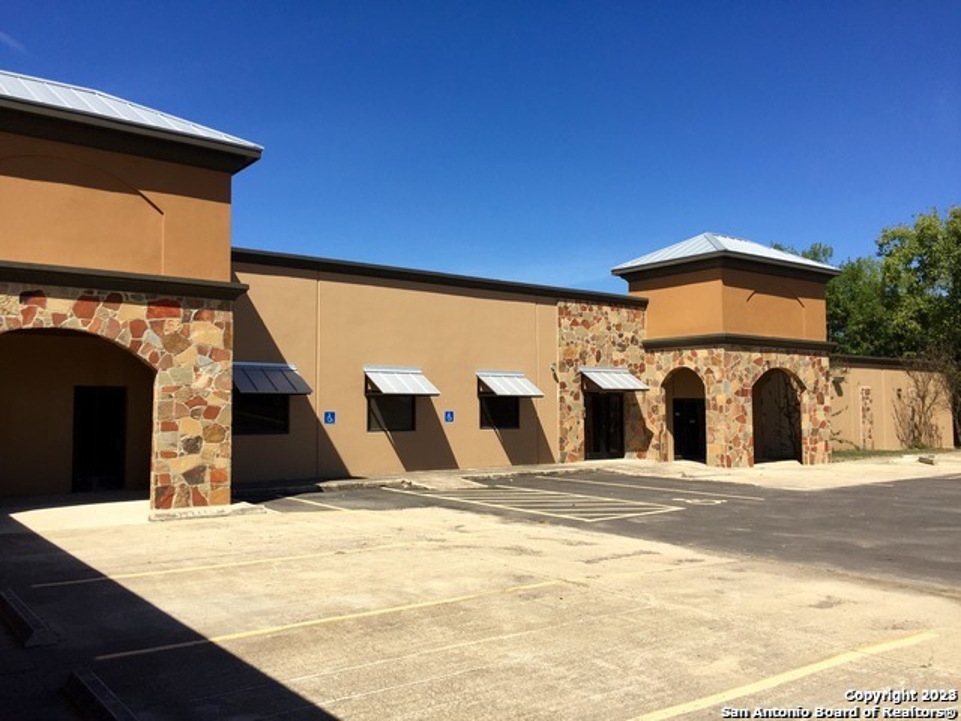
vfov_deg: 48.2
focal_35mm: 29
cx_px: 480
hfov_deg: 61.7
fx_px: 805
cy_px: 360
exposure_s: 1/2639
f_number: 2.2
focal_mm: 4.15
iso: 32
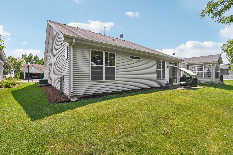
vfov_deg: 77.3
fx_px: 97
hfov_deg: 100.4
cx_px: 116
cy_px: 78
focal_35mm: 15
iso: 100
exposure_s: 1/200
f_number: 7.1
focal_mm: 10
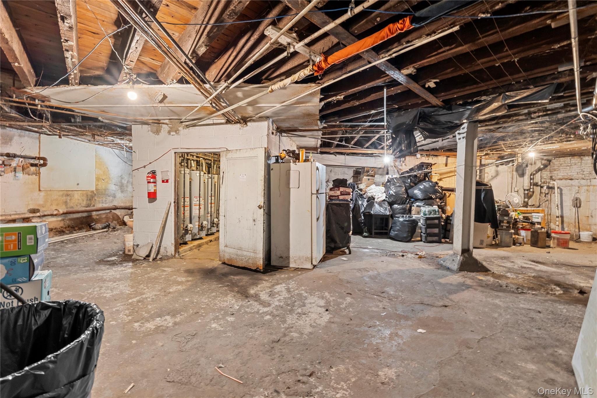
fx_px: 232
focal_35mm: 14
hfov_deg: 104.3
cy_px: 199
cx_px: 298
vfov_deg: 81.2
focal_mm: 14
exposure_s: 2.5
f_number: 10
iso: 1250
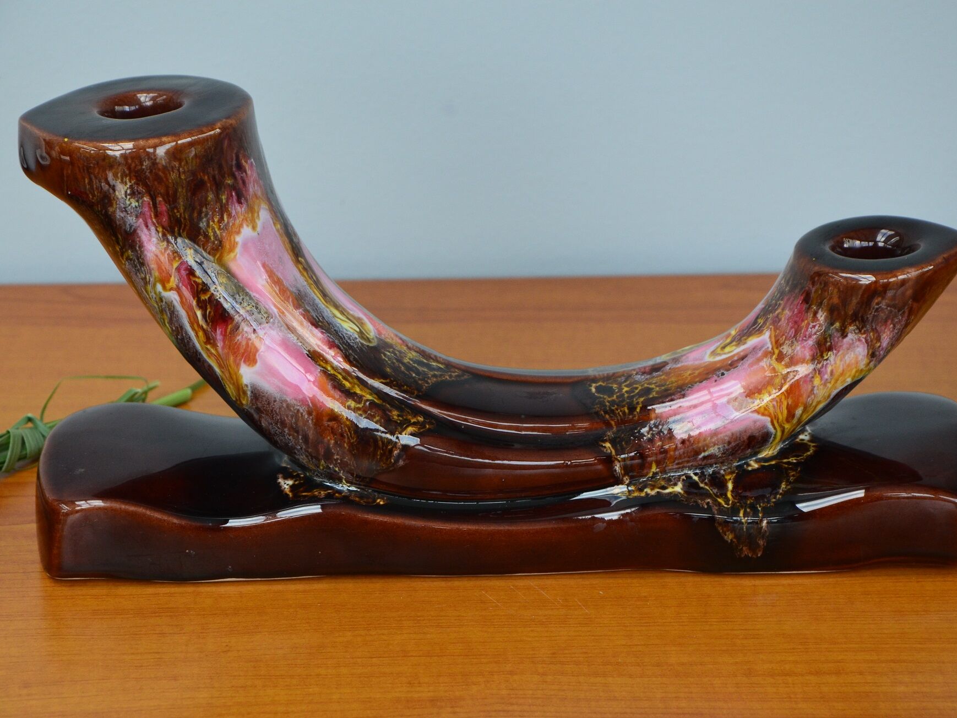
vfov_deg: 9.3
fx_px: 4424
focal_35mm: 160
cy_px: 359
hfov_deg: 12.3
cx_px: 508
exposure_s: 1/125
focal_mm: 98
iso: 800
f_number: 9
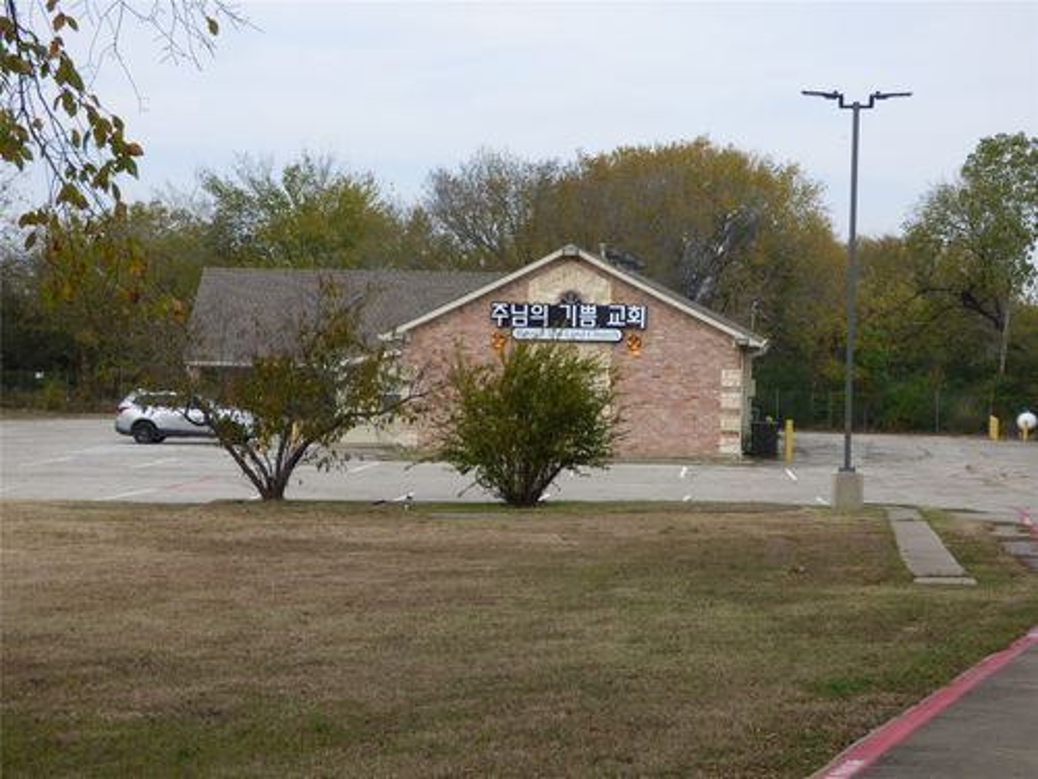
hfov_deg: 23.6
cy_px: 390
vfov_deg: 17.8
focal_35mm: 83
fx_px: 2489
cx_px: 519
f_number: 4.5
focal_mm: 13.94
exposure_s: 1/400
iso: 100
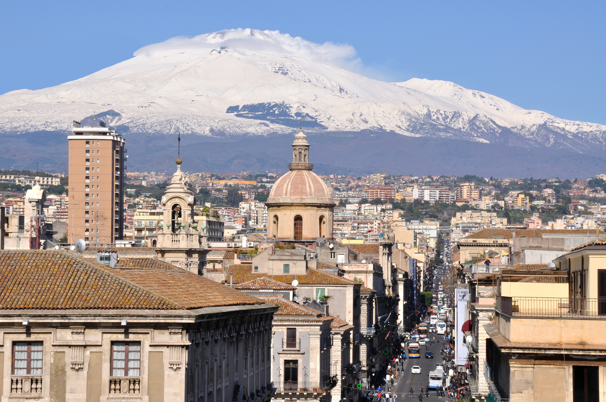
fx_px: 2396
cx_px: 303
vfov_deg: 9.6
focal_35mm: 142
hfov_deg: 14.4
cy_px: 201
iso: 159
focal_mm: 95
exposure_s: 1/80
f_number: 22
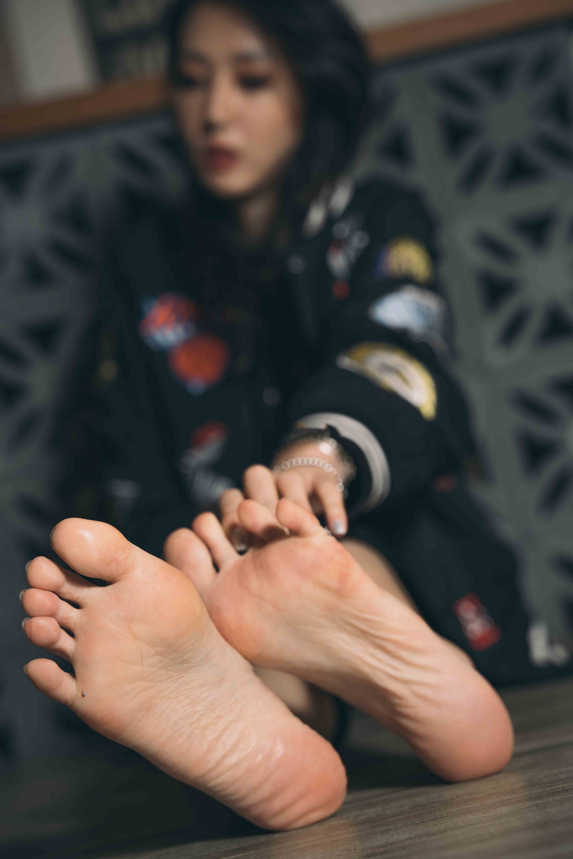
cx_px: 286
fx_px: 1241
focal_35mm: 52
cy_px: 430
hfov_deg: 26.0
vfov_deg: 38.2
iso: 100
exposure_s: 1/100
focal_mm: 52
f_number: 3.5
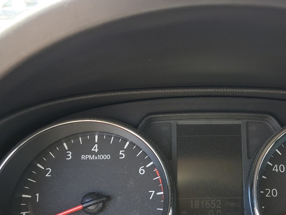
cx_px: 213
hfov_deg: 38.7
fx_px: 397
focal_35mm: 48
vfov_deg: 30.1
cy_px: 136
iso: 50
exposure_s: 1/120
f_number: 1.5
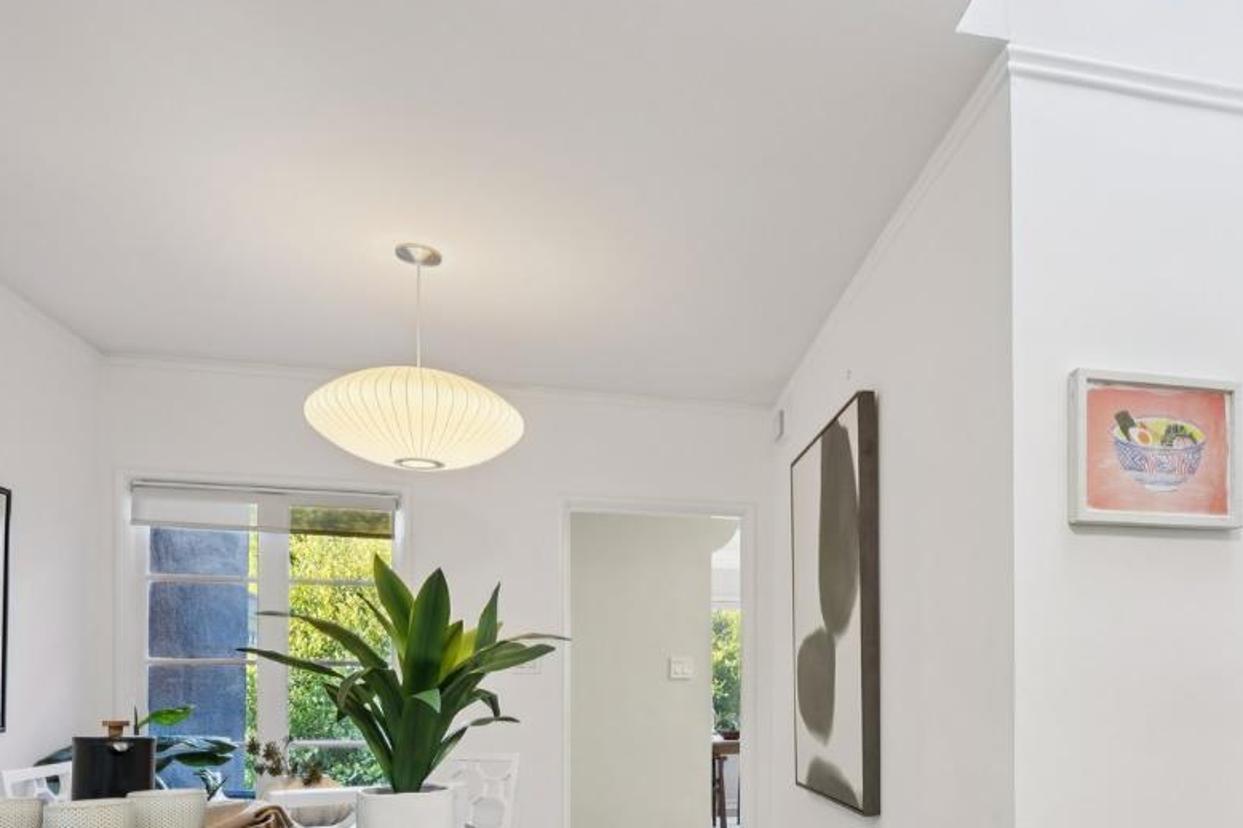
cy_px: 680
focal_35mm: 27
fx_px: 932
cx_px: 823
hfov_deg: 65.7
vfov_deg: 45.1
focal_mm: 14
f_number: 8
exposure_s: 1/15
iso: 400
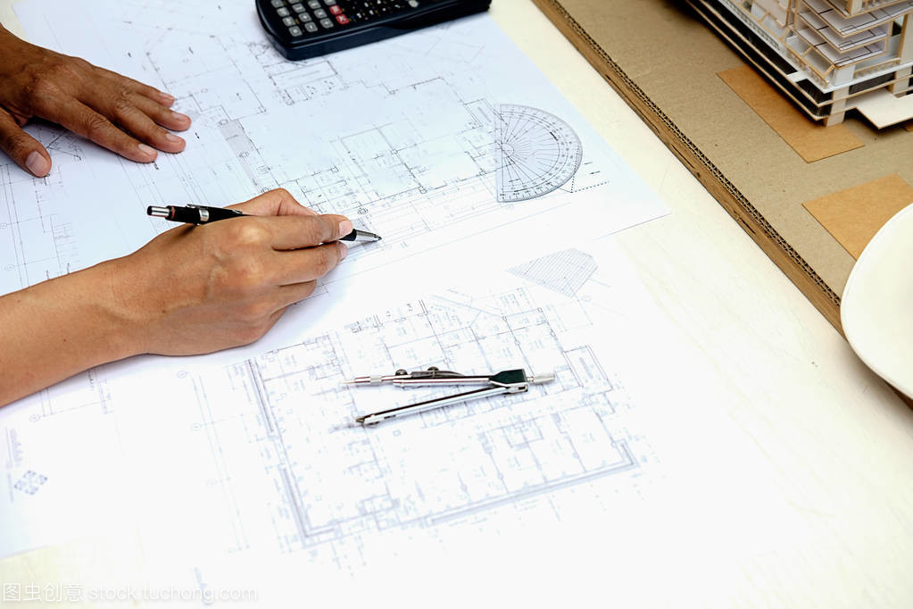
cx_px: 456
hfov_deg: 37.5
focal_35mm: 53
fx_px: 1344
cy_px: 304
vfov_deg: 25.5
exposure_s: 1/125
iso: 200
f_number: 4
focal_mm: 35
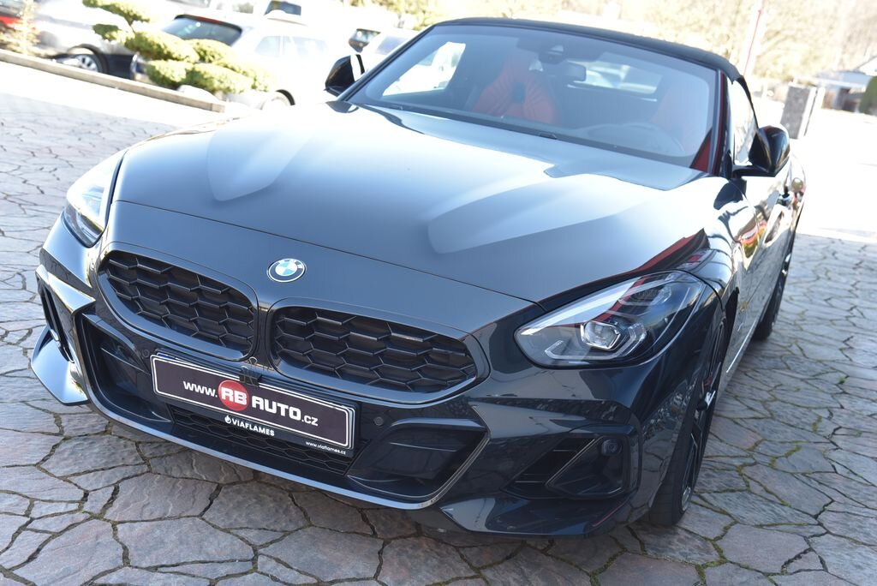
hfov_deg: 42.7
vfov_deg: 29.3
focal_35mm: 46
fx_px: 1121
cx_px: 438
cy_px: 293
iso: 500
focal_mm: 46
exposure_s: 1/100
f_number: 5
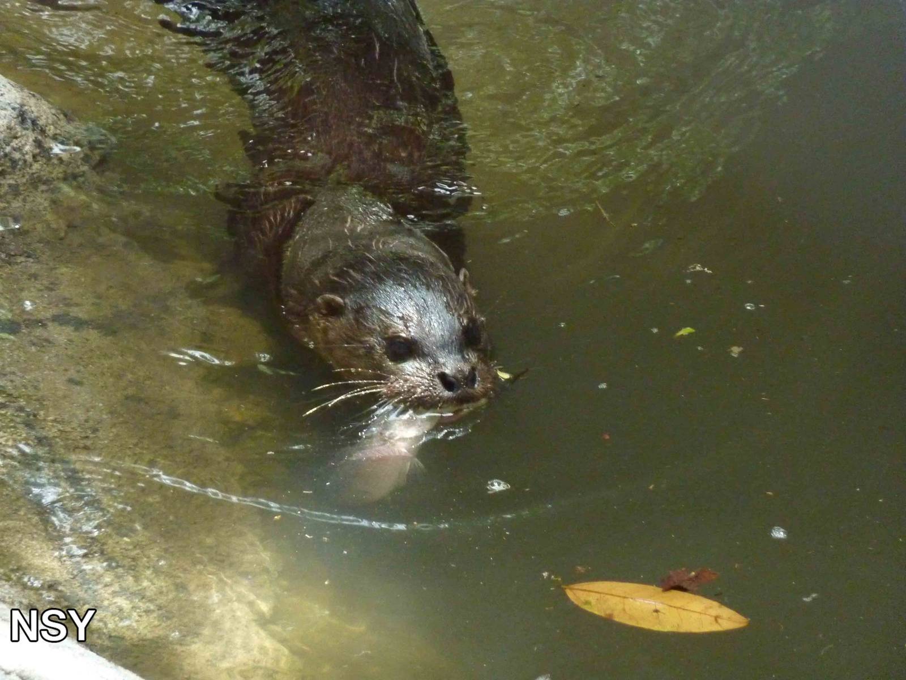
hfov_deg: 6.6
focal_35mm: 300
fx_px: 7852
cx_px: 453
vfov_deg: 5.0
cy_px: 340
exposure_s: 1/400
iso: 800
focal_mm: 49.2
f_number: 4.9
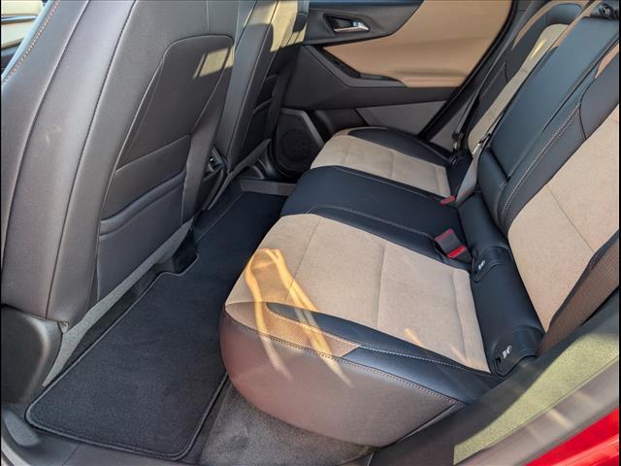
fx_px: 431
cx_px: 310
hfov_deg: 71.6
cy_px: 233
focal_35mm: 24
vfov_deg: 56.8
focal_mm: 6.9
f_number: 1.68
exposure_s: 1/357
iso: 23
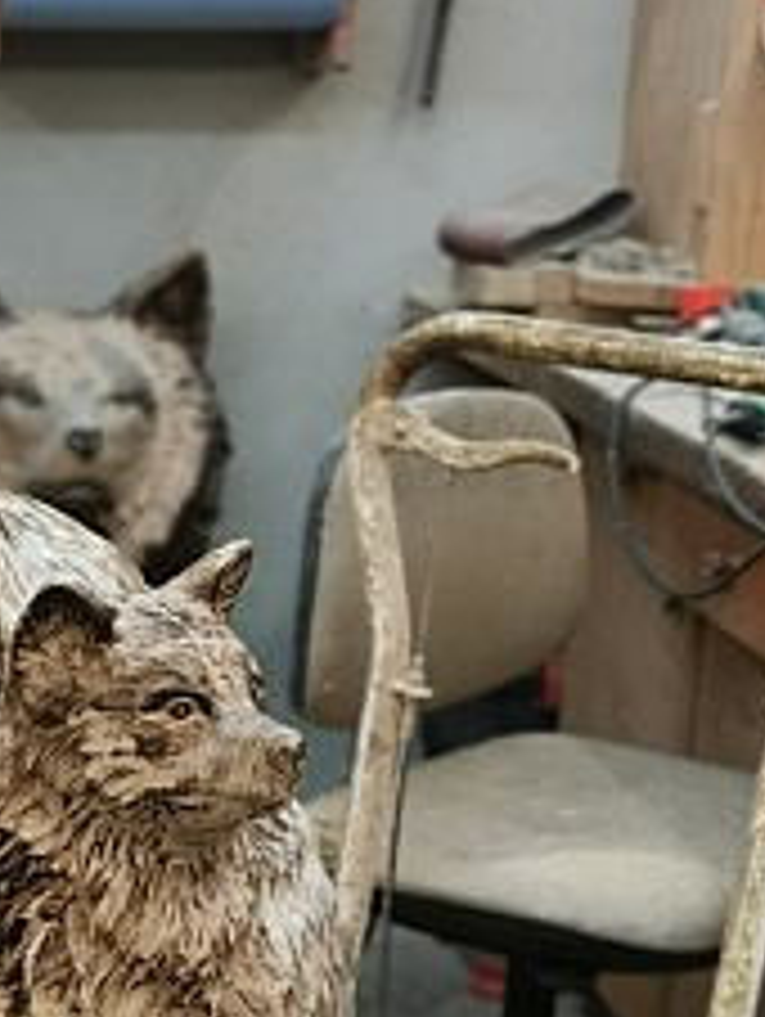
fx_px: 2794
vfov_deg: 20.3
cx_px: -20
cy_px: 891
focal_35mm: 95
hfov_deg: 15.3
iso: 64
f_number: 4
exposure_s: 1/100
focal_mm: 5.56
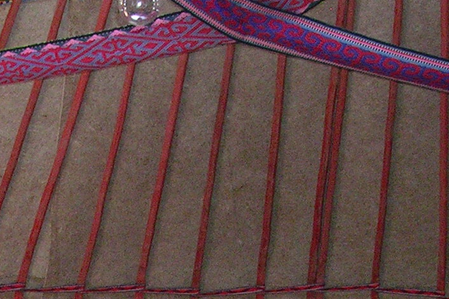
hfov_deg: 17.8
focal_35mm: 115
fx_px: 1434
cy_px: 444
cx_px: 183
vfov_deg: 11.4
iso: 151
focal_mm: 5.8
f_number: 2.8
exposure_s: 1/60.1
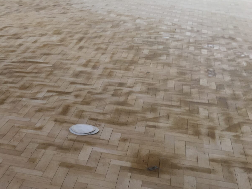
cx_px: -4
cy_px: 42
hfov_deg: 29.0
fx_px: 451
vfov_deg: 23.4
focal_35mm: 62
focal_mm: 4.15
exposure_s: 1/50
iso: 25
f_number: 2.2
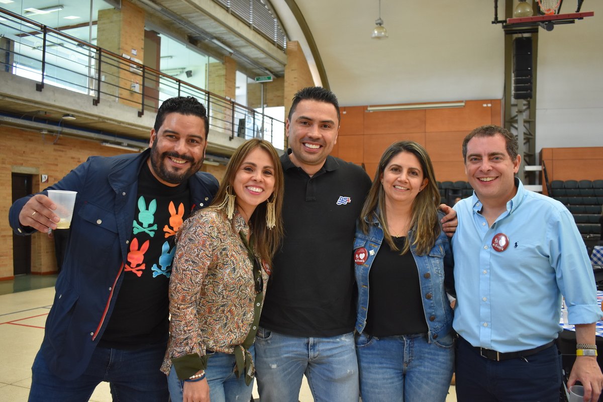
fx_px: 553
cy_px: 201
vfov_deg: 40.0
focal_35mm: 33
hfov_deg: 57.2
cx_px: 302
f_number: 4.5
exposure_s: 1/80
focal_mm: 22
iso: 800
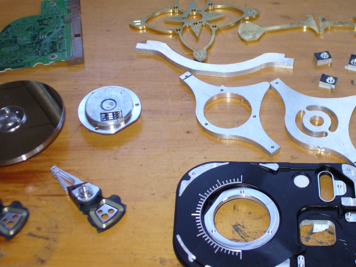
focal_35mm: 64
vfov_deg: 22.9
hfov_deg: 30.0
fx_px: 658
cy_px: 140
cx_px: 245
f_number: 2.8
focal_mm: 6.1
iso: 100
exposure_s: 1/60
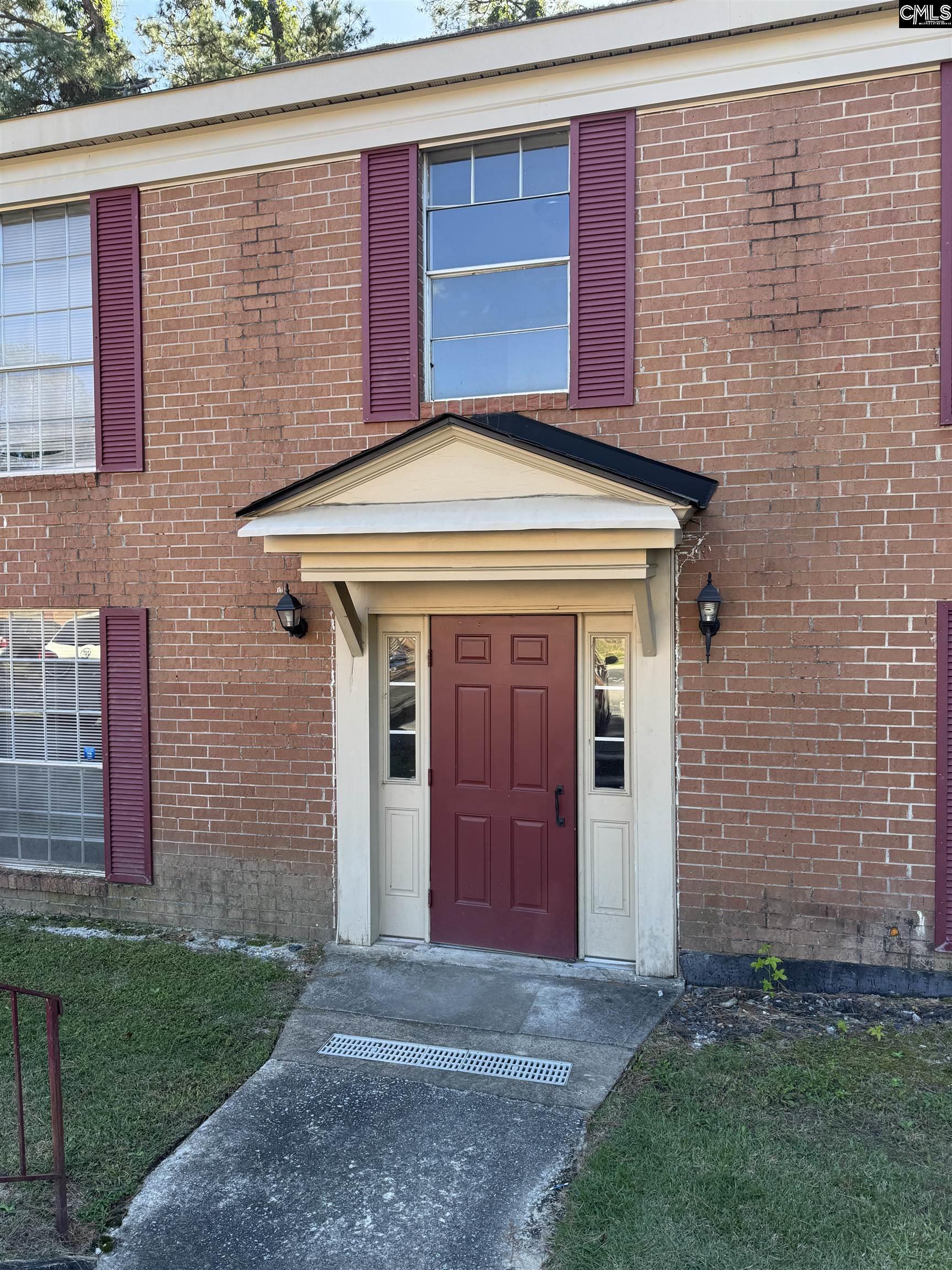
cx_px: 476
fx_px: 880
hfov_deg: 56.8
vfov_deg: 71.6
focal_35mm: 24
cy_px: 635
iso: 80
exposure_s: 1/387
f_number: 1.78
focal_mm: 6.76
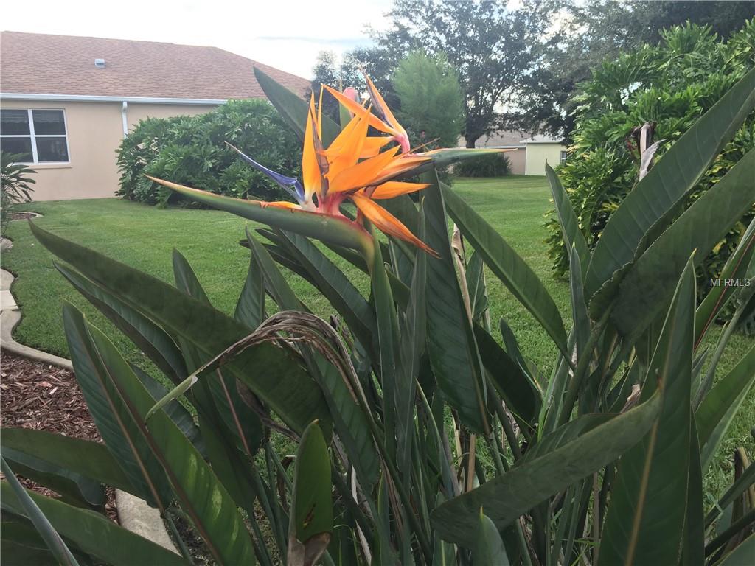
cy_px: 283
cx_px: 378
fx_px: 633
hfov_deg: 61.7
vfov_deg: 48.2
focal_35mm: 29
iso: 32
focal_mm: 4.15
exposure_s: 1/142
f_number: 2.2
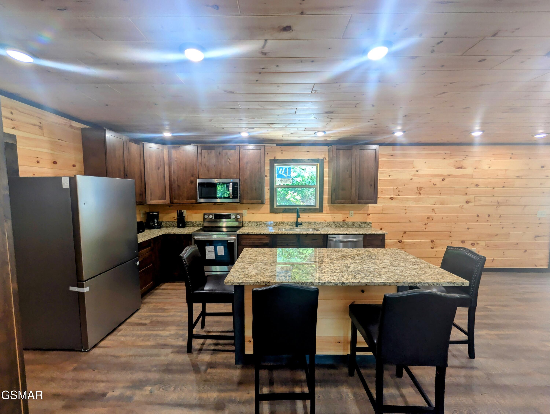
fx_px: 191
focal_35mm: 12
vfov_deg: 94.6
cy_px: 207
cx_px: 275
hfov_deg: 110.5
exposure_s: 1/120
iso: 84
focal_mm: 2.02
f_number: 1.7
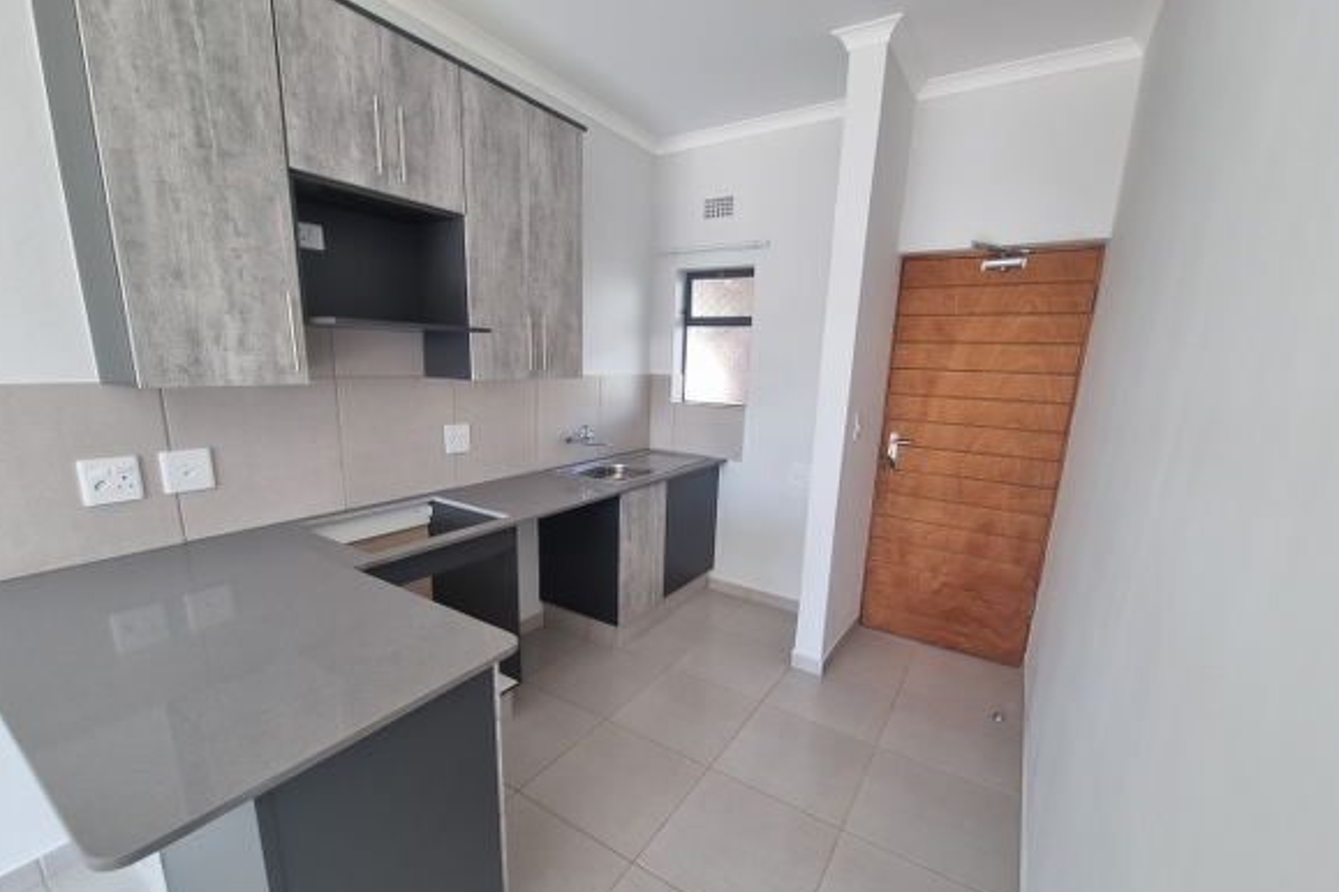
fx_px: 521
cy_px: 483
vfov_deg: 81.0
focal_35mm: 14
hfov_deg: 104.2
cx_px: 659
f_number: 2.2
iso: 50
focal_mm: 2.2
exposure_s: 1/50
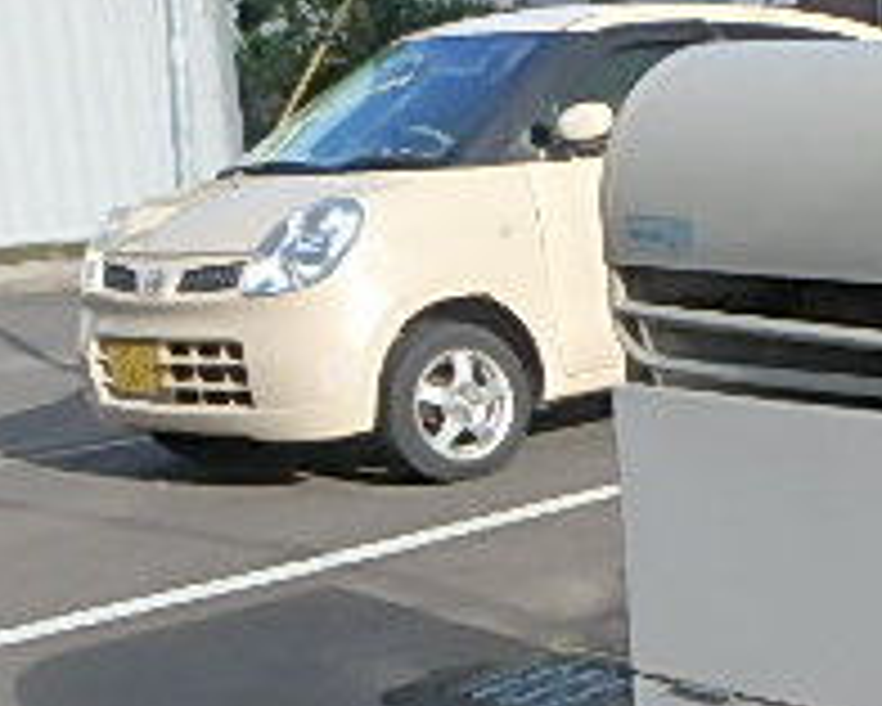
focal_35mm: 67
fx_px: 1750
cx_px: 1251
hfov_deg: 23.7
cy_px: 526
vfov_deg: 22.6
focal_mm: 3.7
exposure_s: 1/800
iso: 125
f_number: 3.5
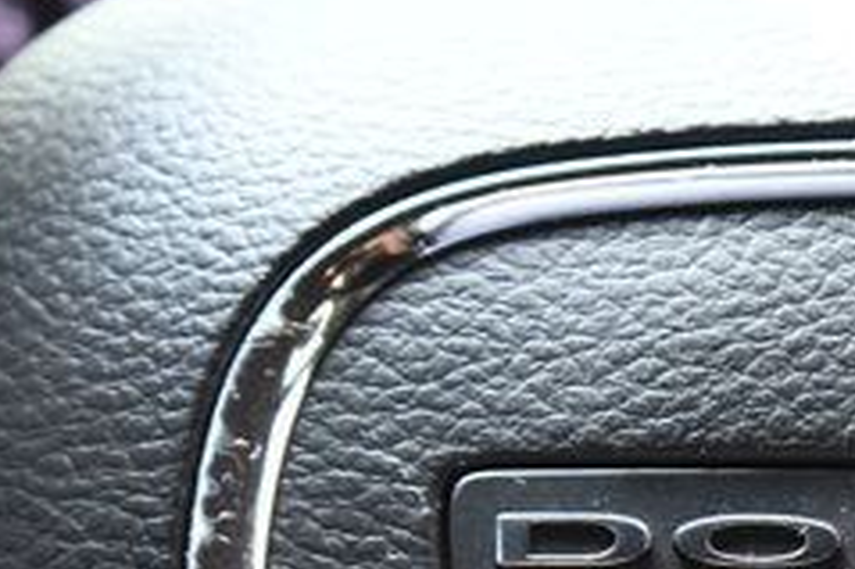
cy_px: 592
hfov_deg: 9.7
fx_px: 4960
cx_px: 1041
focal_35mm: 209
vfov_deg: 6.5
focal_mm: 52
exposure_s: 1/125
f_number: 5.6
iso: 3200
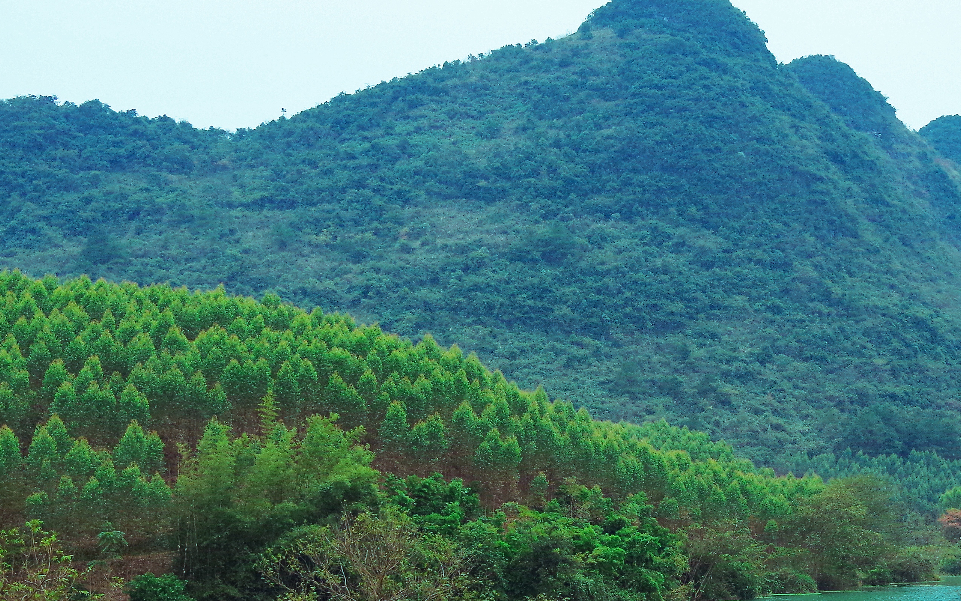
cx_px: 606
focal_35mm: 82
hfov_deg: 25.1
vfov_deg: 15.9
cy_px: 293
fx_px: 2148
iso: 800
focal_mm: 28
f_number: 5
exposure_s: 1/500
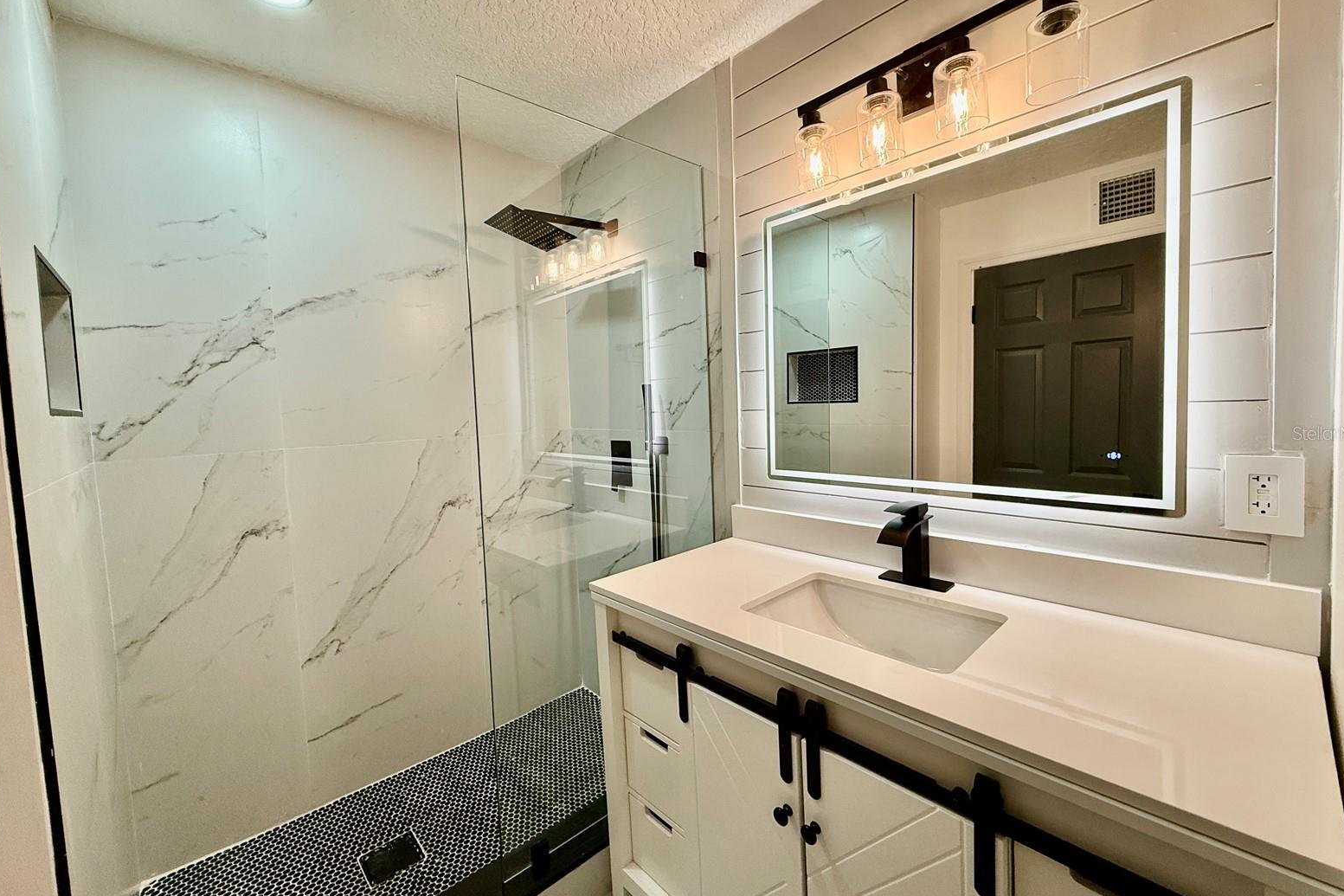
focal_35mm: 15
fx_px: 560
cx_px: 682
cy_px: 433
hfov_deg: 100.4
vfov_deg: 77.3
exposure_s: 1/120
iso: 160
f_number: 2.2
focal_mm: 2.22
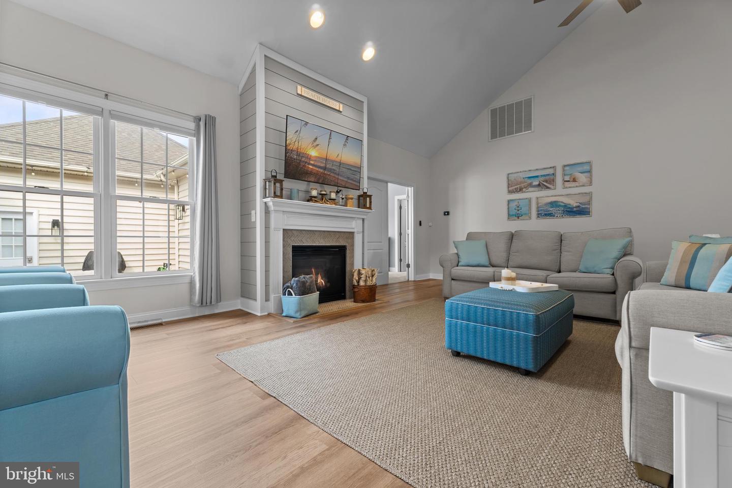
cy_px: 244
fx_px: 305
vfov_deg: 77.3
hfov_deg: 100.4
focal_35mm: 15
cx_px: 366
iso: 200
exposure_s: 1.6
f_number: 7.1
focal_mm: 10
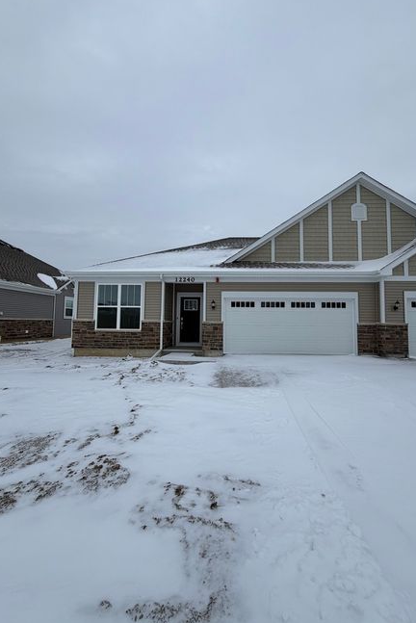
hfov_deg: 77.3
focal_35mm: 15
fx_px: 260
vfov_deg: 100.4
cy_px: 309
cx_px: 220
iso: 20
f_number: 2.2
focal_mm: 2.22
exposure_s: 1/779
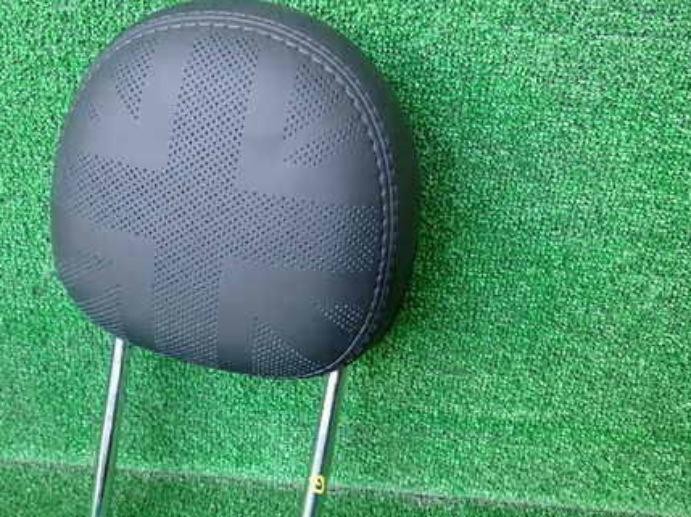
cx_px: 238
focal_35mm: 42
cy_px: 298
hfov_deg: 44.3
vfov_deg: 34.2
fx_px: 838
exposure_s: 1/40
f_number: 2.3
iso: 200
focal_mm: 5.4
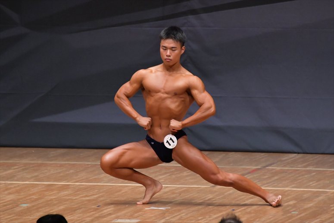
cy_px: 112
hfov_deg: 5.5
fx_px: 3478
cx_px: 167
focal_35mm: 375
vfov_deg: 3.7
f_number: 5.6
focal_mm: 250
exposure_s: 1/400
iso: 6400
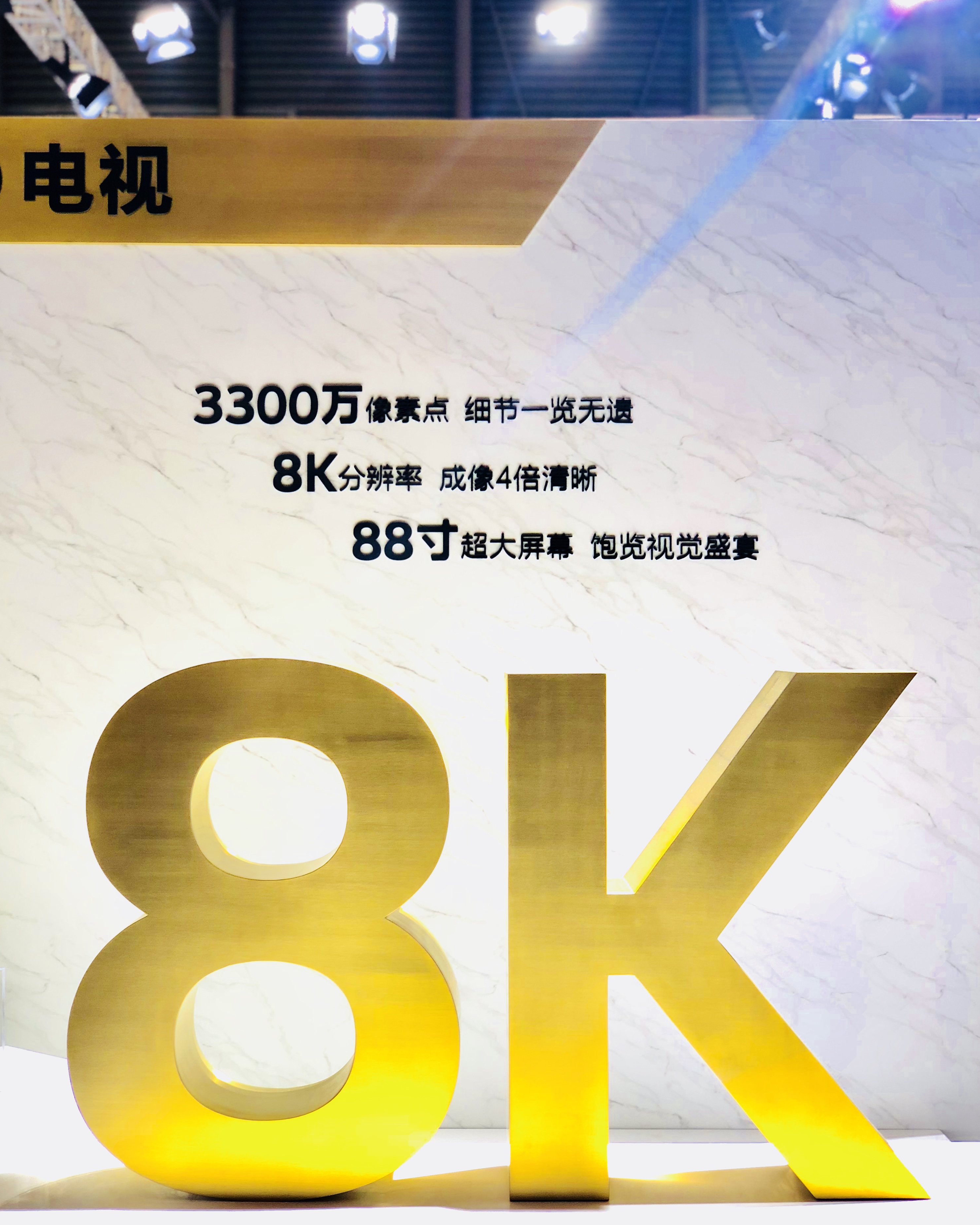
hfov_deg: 27.6
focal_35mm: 55
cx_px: 490
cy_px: 629
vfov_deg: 34.1
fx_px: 1994
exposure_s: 1/50
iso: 16
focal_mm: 6
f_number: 2.4
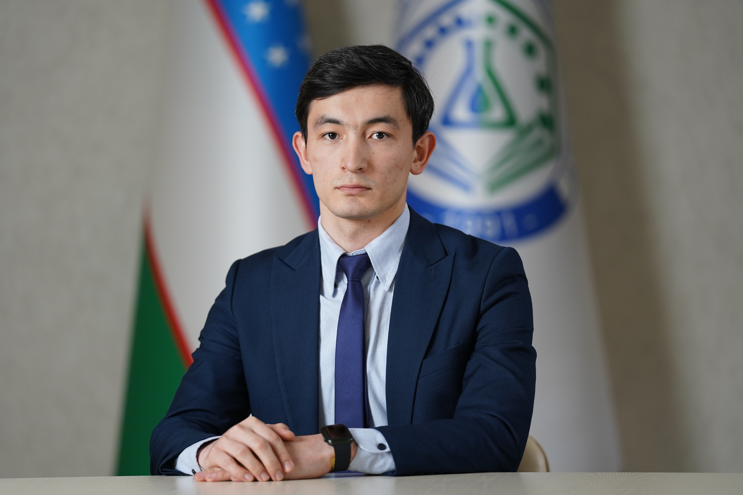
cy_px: 248
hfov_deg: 12.1
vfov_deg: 8.1
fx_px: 3508
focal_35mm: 170
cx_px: 372
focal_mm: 170
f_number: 2.8
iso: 500
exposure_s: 1/80
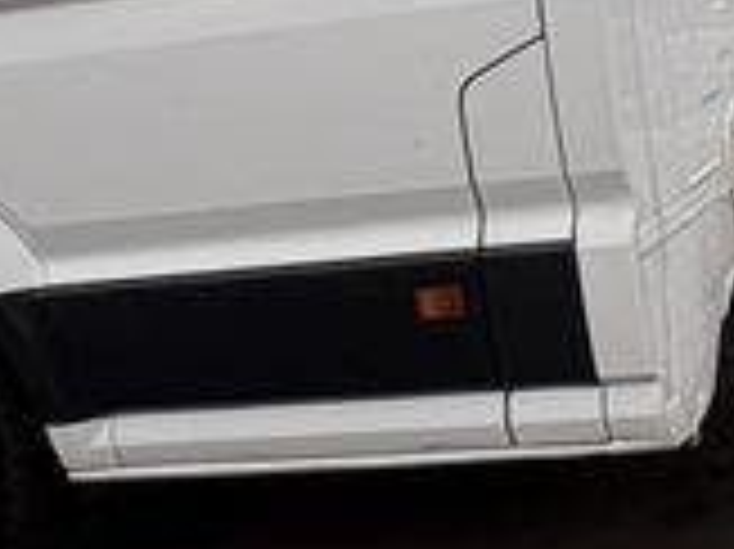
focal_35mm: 77
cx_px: 1135
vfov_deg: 17.3
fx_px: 1632
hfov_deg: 21.0
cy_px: -270
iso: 40
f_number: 2.2
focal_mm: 2.22
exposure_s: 1/192
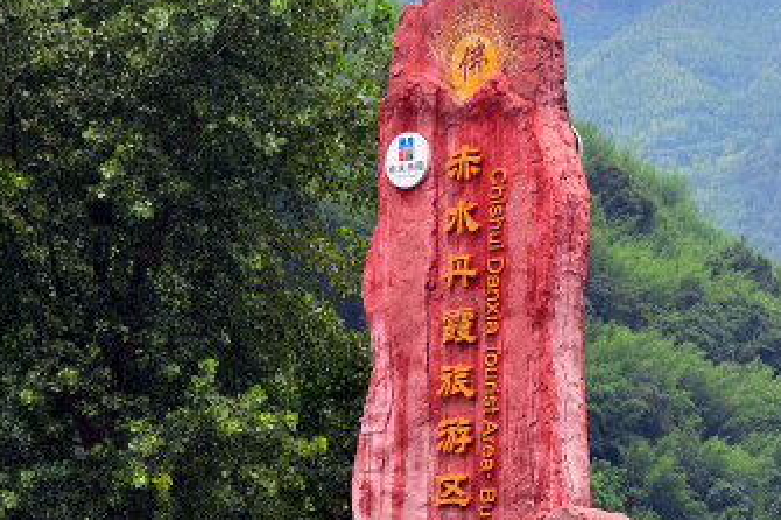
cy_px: 515
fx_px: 4250
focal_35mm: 196
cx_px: 501
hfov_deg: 10.5
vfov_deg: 7.0
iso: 100
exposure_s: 1/200
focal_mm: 82
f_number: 7.1
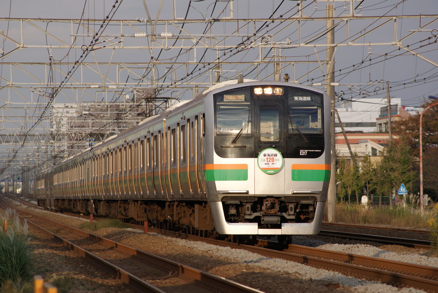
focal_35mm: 300
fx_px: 3654
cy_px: 146
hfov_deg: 6.9
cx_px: 219
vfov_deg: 4.6
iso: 200
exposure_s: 1/320
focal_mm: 200
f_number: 9
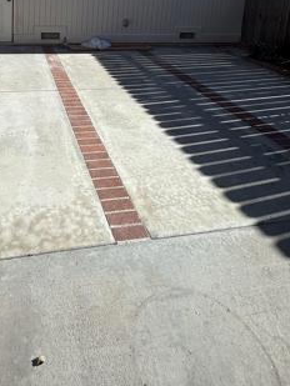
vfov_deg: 52.7
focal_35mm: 29
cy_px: 26
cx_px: 71
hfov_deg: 46.5
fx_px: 324
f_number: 2.2
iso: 50
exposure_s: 1/1189
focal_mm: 2.22
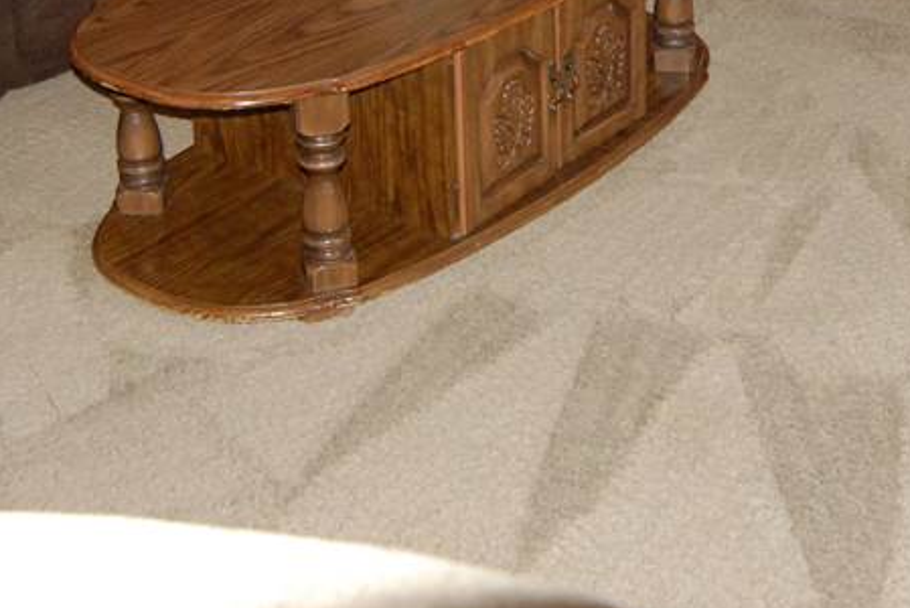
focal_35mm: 77
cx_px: 612
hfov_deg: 26.1
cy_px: -154
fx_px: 1948
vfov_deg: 16.8
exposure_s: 1/60
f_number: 5.6
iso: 800
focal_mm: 18
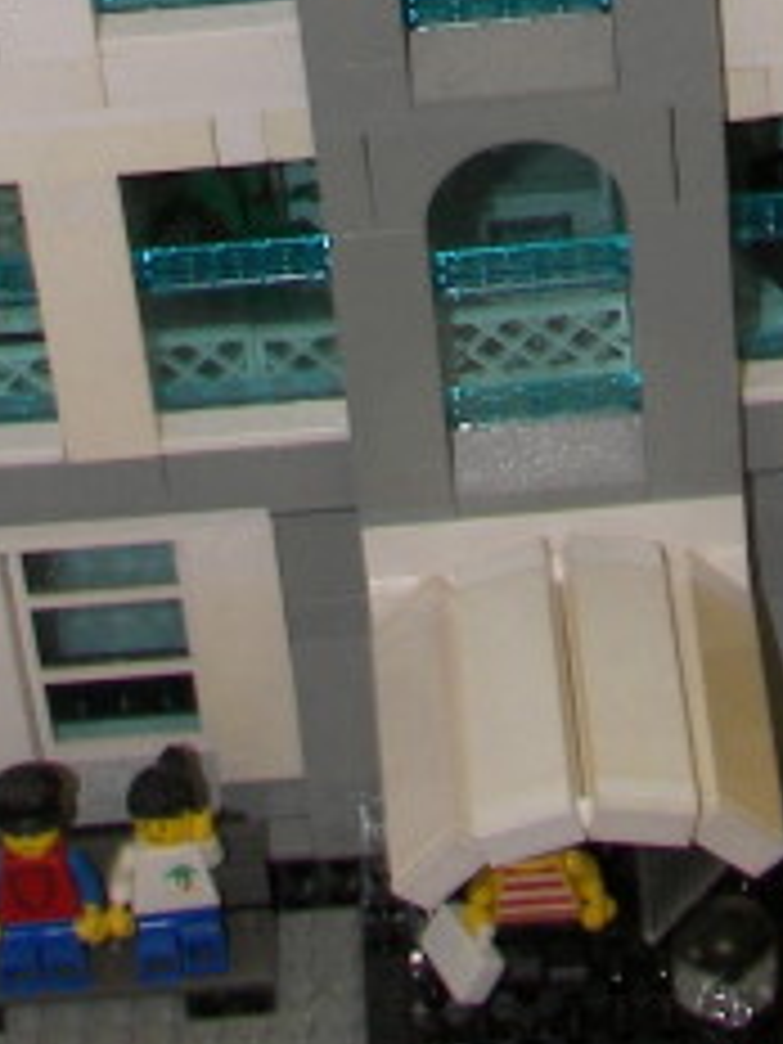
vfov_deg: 14.7
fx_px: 3740
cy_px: -540
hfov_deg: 11.9
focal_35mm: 124
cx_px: 472
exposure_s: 1/30
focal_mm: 6
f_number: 2.8
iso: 100
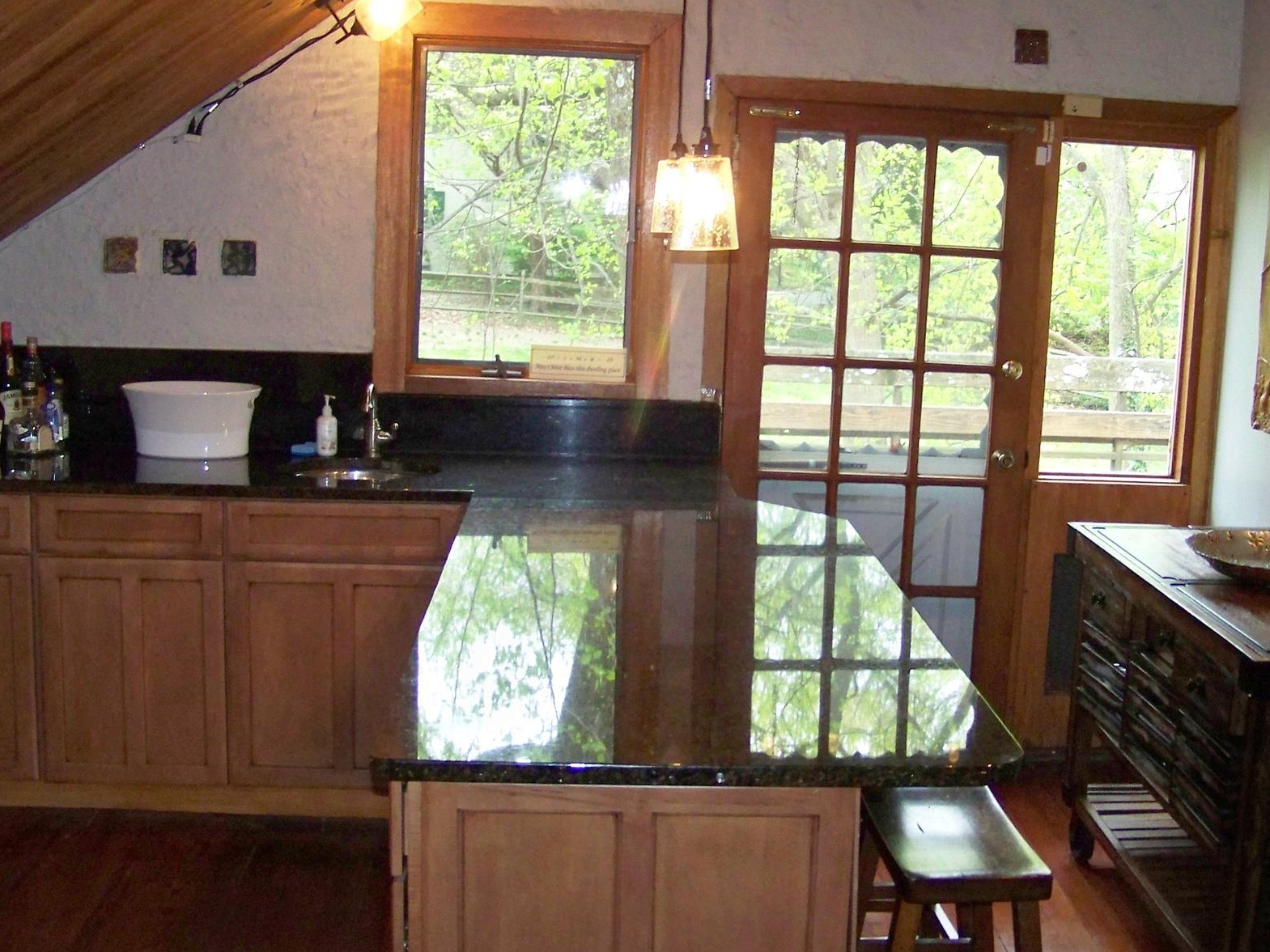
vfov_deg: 30.9
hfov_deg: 40.4
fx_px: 1724
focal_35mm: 47
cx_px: 689
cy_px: 472
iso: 200
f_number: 2.8
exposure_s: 1/30
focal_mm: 5.85
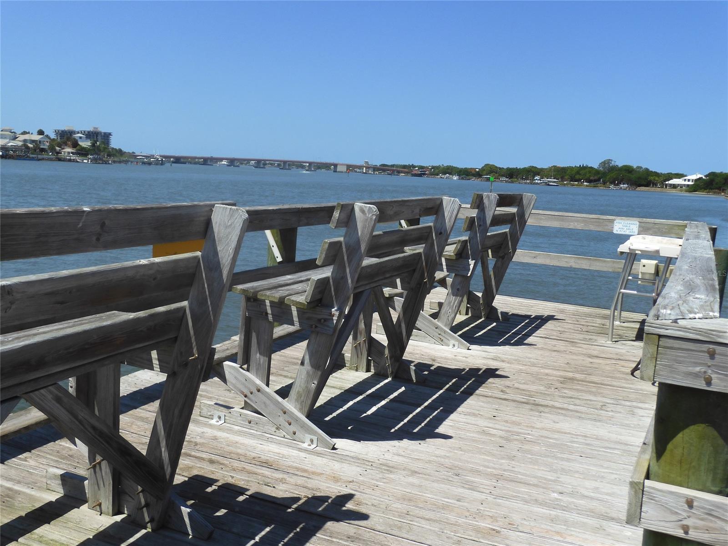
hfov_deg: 60.0
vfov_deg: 46.8
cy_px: 273
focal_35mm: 30
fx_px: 631
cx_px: 364
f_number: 3.5
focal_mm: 5.4
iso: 100
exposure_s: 1/1250
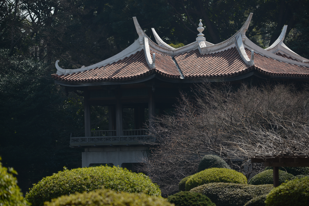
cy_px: 103
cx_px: 154
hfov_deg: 11.1
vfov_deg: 7.4
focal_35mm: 185
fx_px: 1588
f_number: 5.6
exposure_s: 1/400
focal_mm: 185
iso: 100
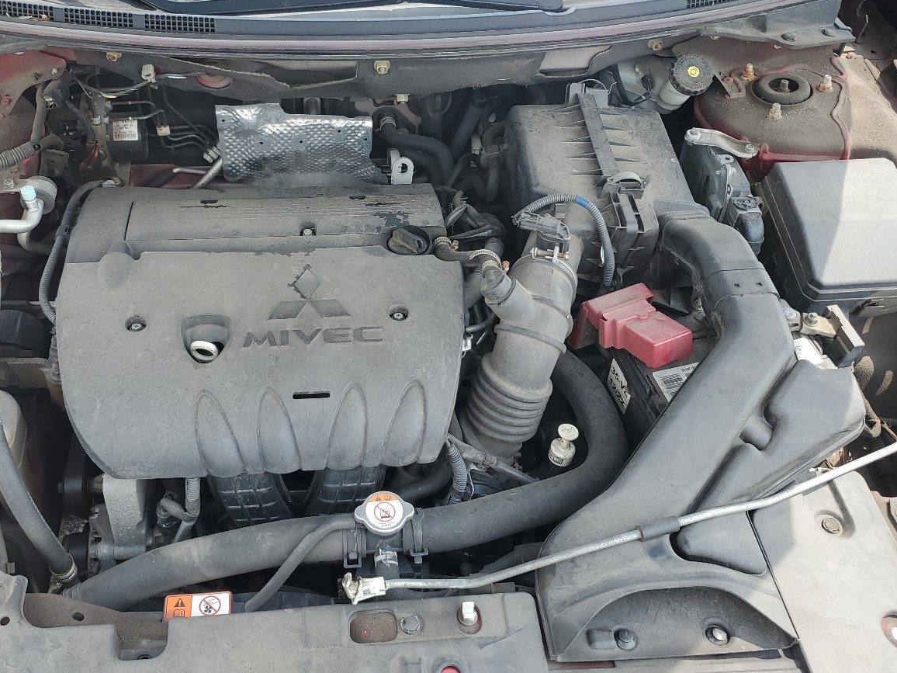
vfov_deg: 39.6
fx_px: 933
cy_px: 288
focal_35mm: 36
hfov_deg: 51.2
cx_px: 379
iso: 50
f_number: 1.5
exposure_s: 1/476
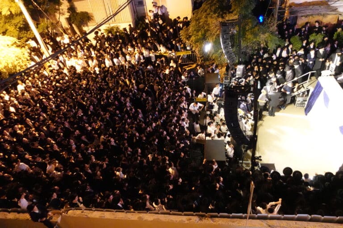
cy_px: 114
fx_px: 229
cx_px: 172
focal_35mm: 24
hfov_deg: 73.7
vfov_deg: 53.1
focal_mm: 9.4
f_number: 1.8
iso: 6400
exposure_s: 1/50
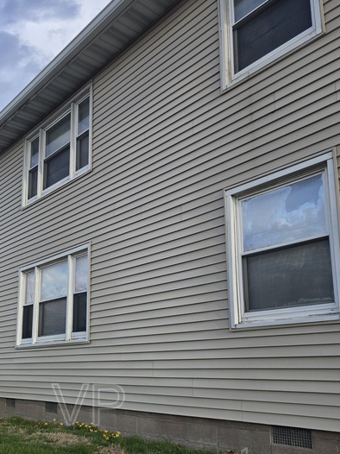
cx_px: 89
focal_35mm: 35
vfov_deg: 51.8
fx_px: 459
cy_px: 299
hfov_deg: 39.7
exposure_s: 1/553
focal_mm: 5.4
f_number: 1.8
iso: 25
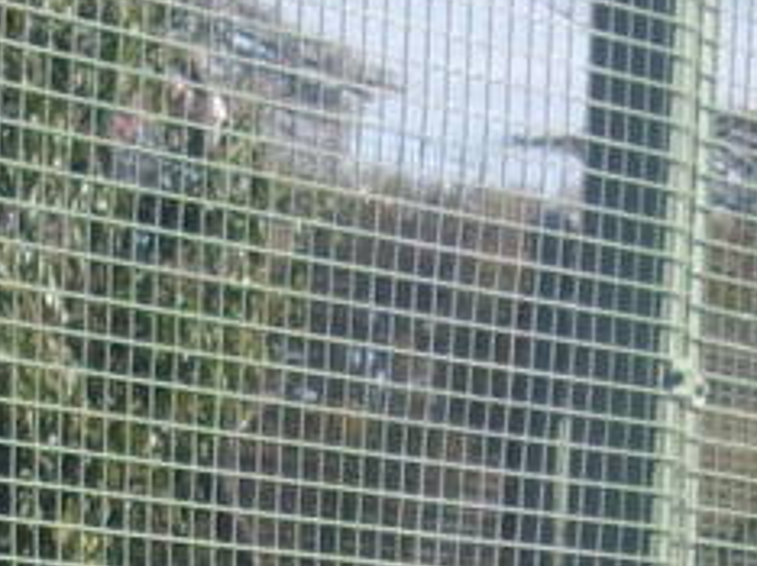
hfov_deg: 7.8
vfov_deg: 5.8
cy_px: 809
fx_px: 5527
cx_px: 291
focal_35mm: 253
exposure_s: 1/160
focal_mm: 6.2
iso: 80
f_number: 5.6
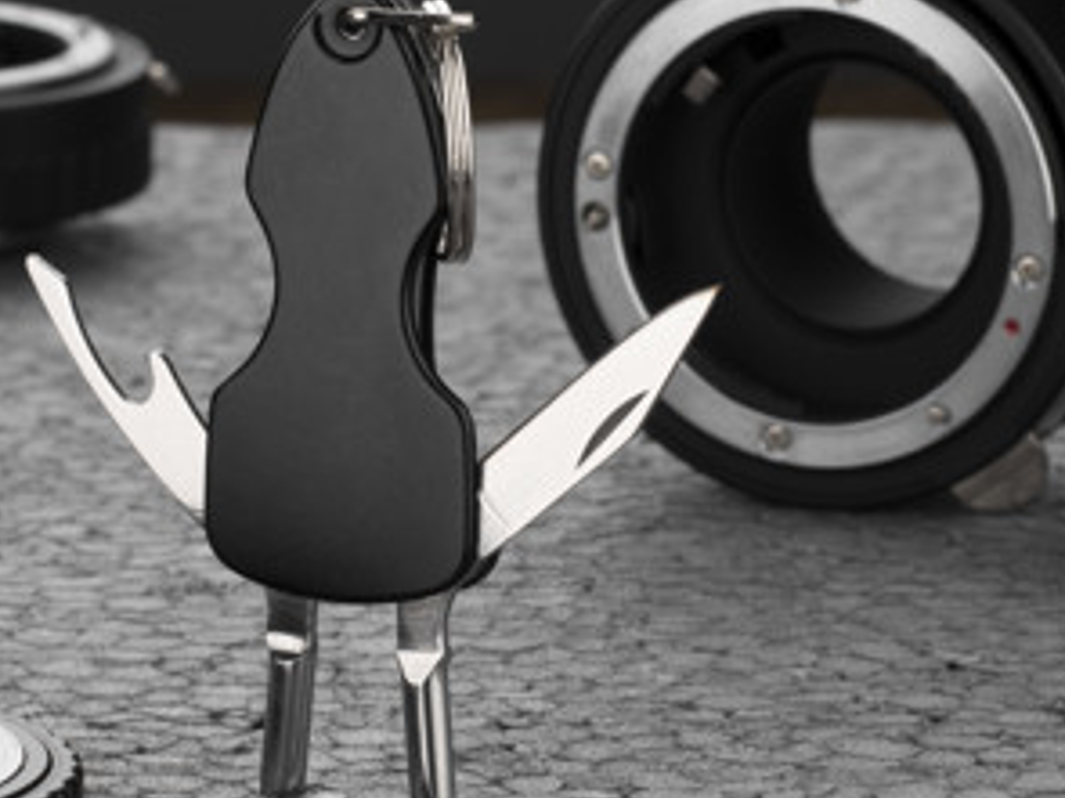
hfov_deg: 8.0
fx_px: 7627
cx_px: 408
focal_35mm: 248
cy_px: 269
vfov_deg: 6.0
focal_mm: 85
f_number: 14
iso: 100
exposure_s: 1/125
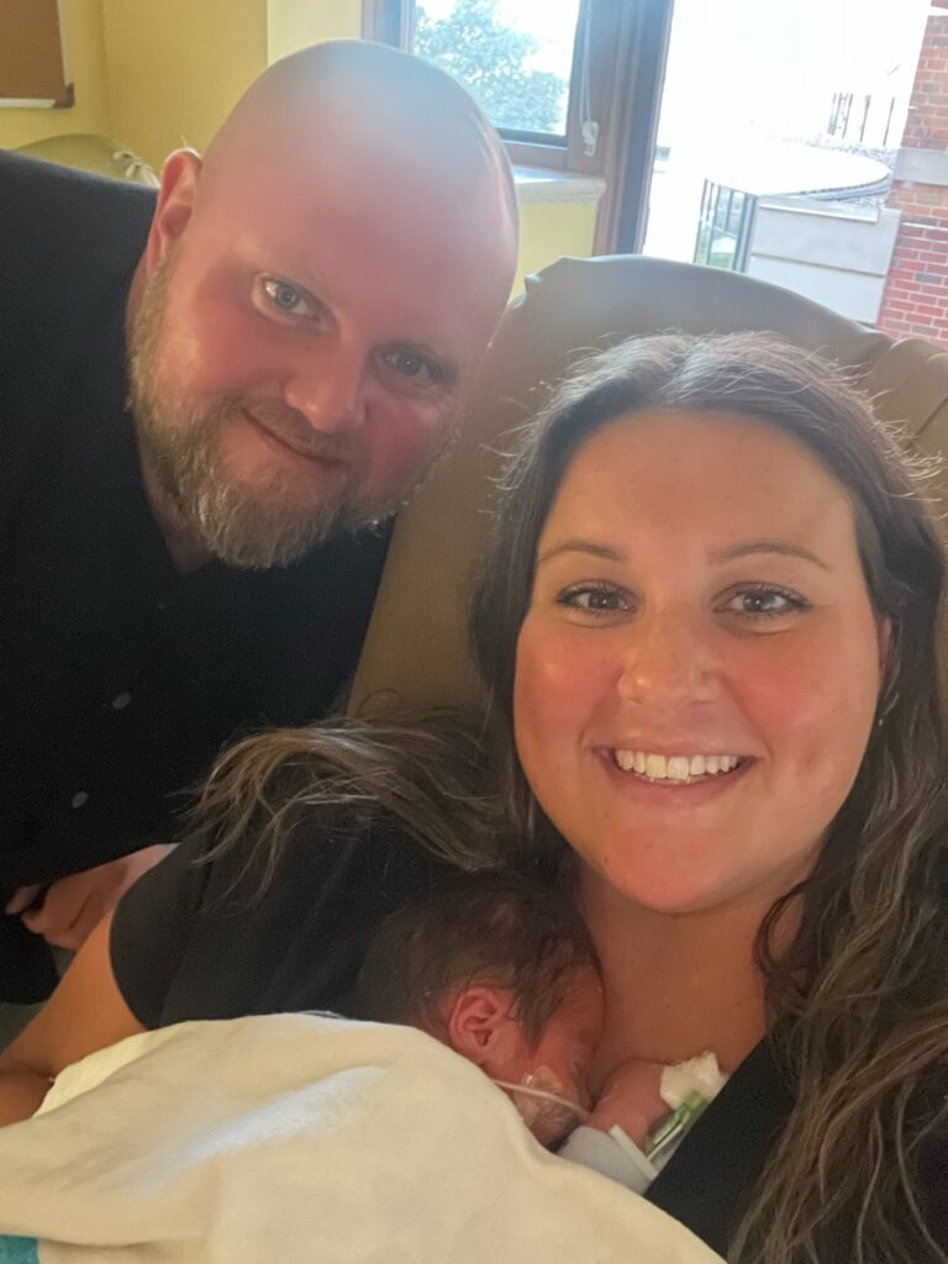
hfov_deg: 46.8
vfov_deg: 60.0
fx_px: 1095
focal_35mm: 30
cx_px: 474
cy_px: 632
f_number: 2.2
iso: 1600
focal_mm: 2.71
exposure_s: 1/15
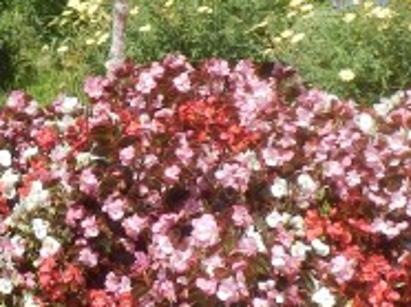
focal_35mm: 181
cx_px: -13
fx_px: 2146
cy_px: 75
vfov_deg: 8.2
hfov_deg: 10.8
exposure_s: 1/500
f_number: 4
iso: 80
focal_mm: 7.4
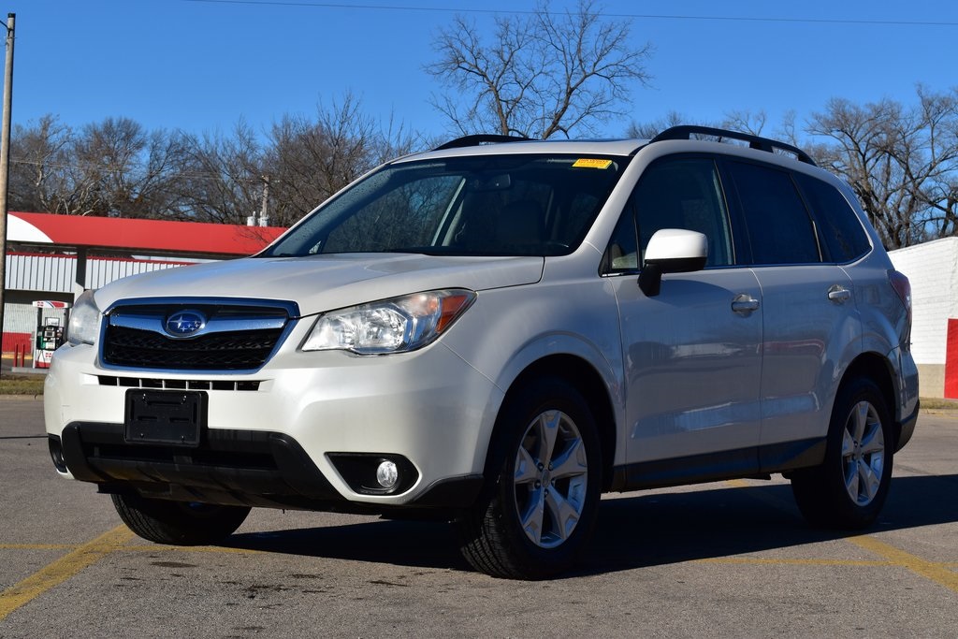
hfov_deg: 27.0
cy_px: 320
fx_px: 1996
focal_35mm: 75
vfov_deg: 18.2
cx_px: 479
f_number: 11
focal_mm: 50
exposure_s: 1/500
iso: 220
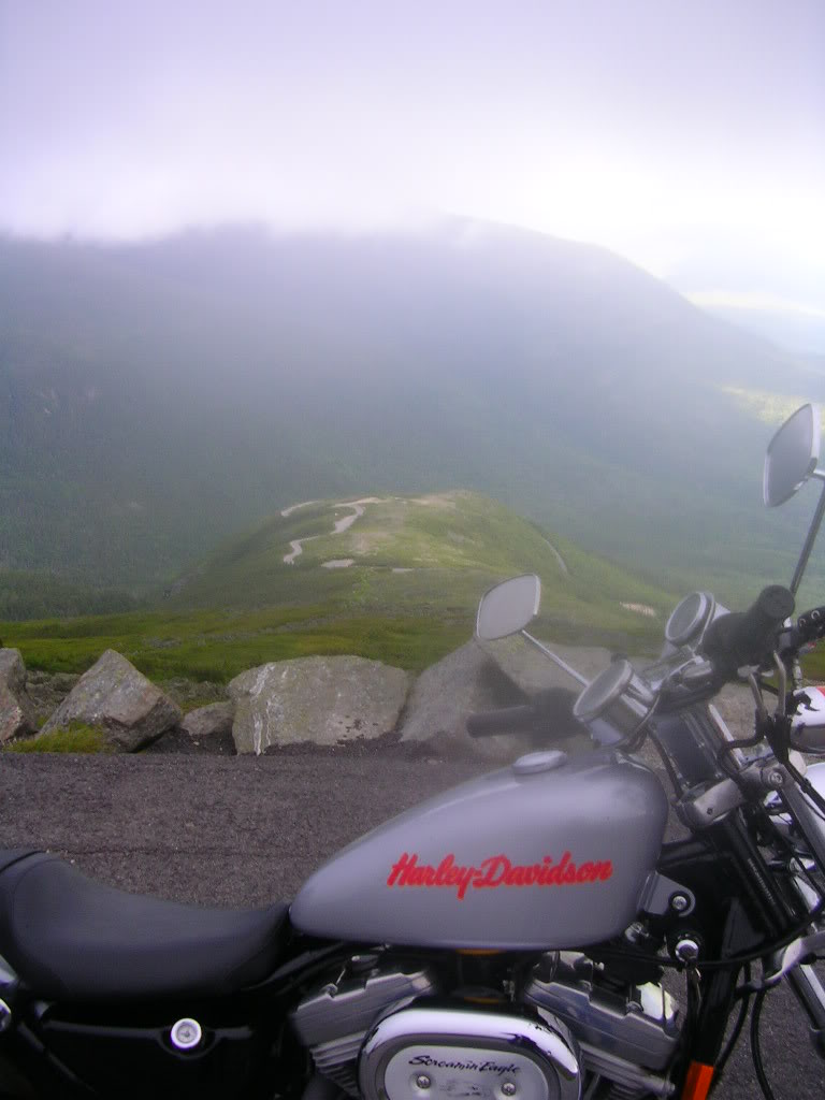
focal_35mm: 38
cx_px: 412
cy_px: 550
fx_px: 1208
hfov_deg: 37.7
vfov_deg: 49.0
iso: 50
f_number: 2.8
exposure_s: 1/81.4
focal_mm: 5.8
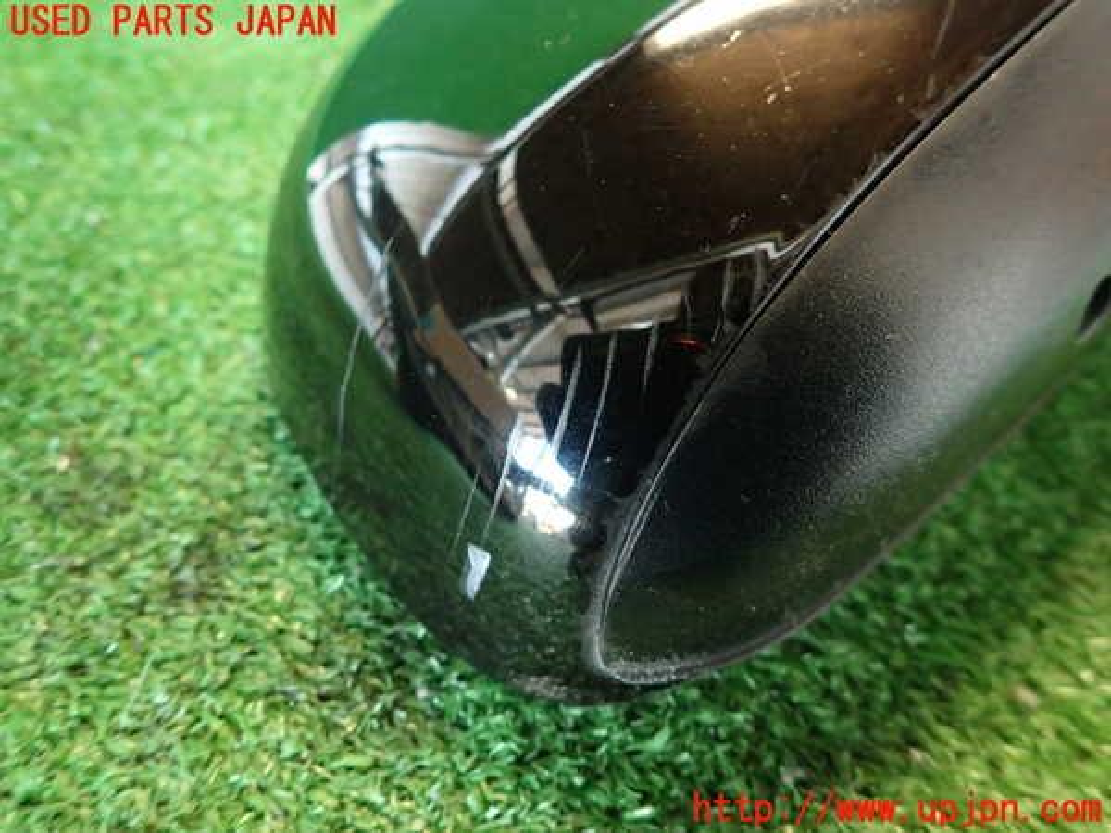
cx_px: 556
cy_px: 416
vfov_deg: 54.9
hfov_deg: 69.4
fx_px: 802
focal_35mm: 25
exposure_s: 1/30
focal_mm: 4.5
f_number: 2
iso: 500
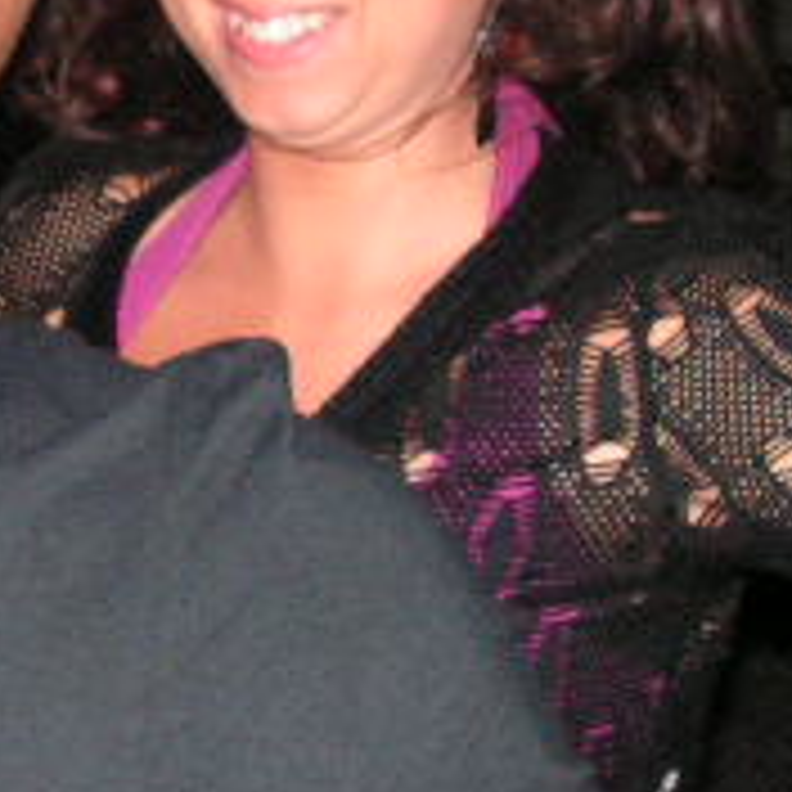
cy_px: 310
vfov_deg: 15.0
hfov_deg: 15.0
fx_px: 3003
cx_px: 180
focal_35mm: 116
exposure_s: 1/40
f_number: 4.8
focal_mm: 6
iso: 200
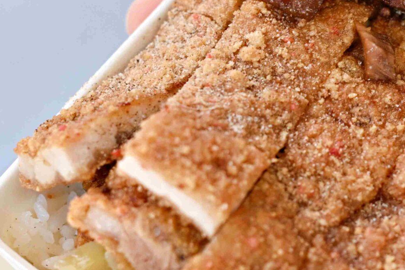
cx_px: 404
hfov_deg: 10.7
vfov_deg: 7.2
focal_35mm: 191
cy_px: 102
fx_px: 2149
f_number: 3.2
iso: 320
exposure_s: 1/200
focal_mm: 50
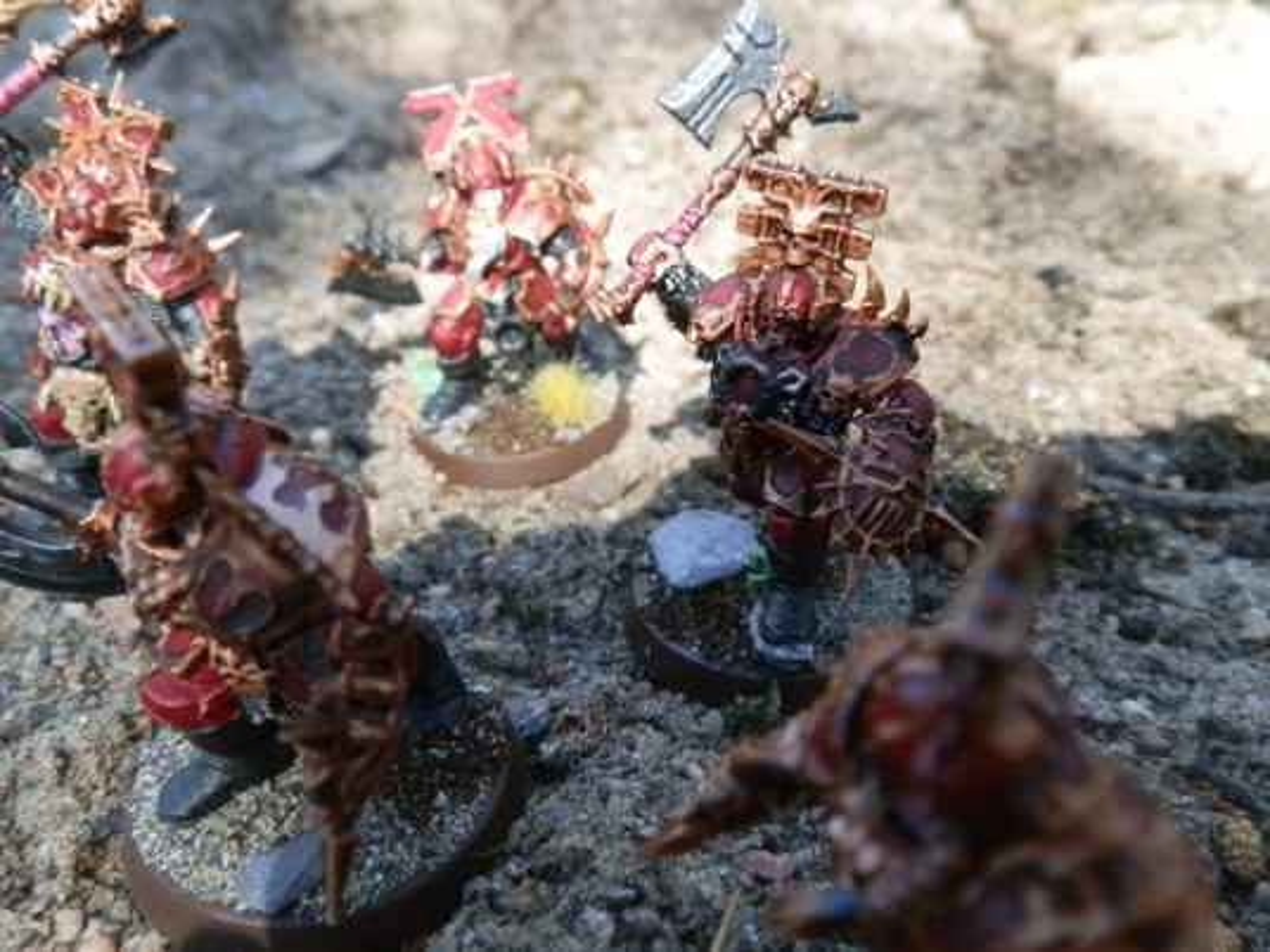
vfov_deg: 49.7
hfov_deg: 63.4
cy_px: 476
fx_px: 1027
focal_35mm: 28
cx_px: 635
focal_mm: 5
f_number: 3.1
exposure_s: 1/640
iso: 400
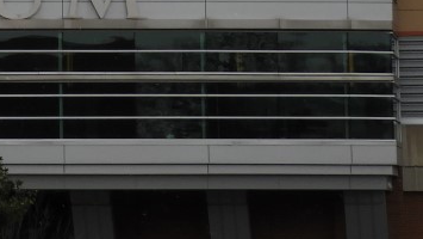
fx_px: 3220
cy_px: -393
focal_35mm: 287
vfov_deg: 4.1
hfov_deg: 7.3
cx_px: -278
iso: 100
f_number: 4.2
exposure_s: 1/250
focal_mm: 11.6
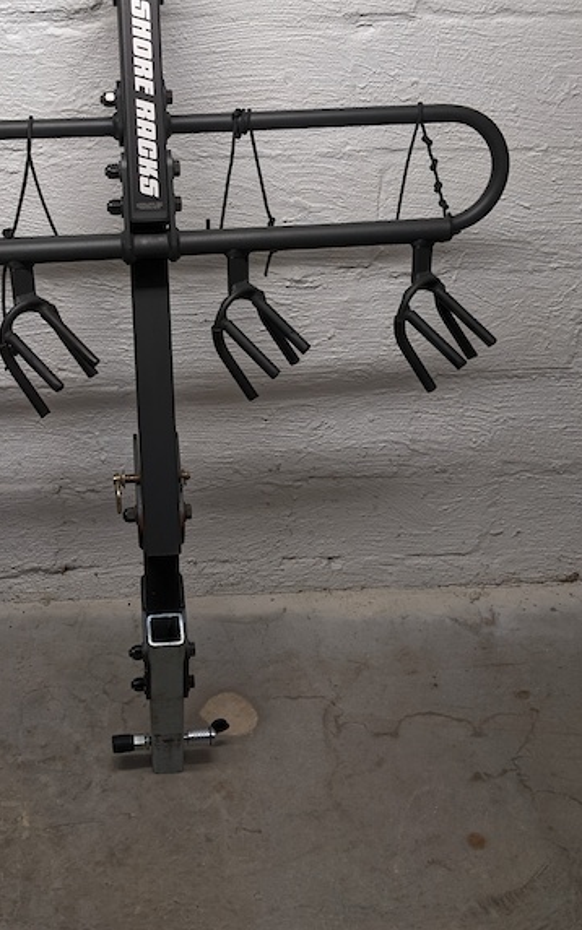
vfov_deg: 48.6
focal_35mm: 40
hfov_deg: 31.7
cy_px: 332
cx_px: 185
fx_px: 1014
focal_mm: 4.38
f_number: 1.73
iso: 95
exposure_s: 1/30
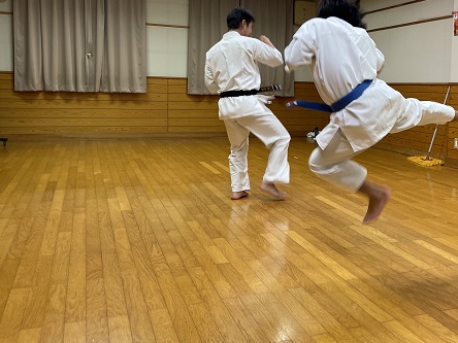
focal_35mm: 39
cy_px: 133
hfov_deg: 46.7
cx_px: 322
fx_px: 516
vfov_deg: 36.7
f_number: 1.6
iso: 160
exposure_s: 1/60
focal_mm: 5.1
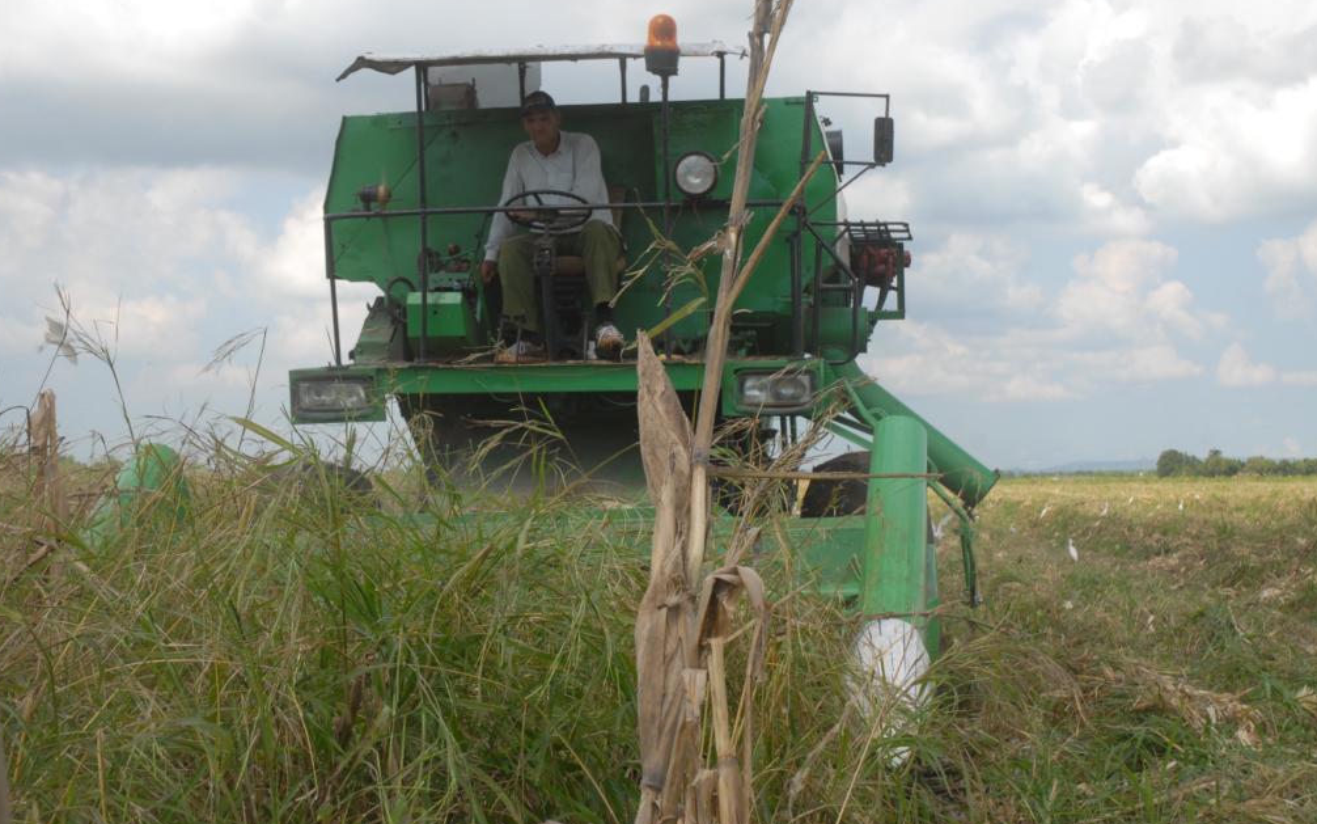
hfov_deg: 37.2
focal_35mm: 55
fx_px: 1957
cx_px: 655
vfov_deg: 23.8
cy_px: 411
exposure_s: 1/160
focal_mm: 35
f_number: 8
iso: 100
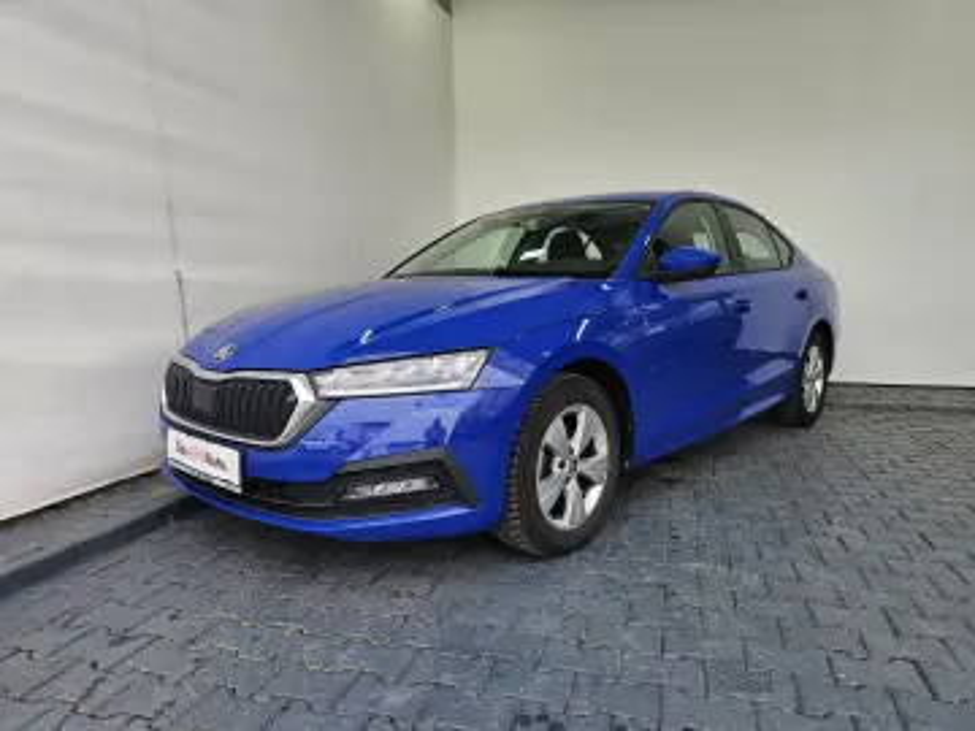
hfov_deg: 73.9
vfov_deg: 58.9
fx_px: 648
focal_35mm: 23
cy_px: 366
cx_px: 488
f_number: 1.7
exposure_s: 1/180
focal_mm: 6.3
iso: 16
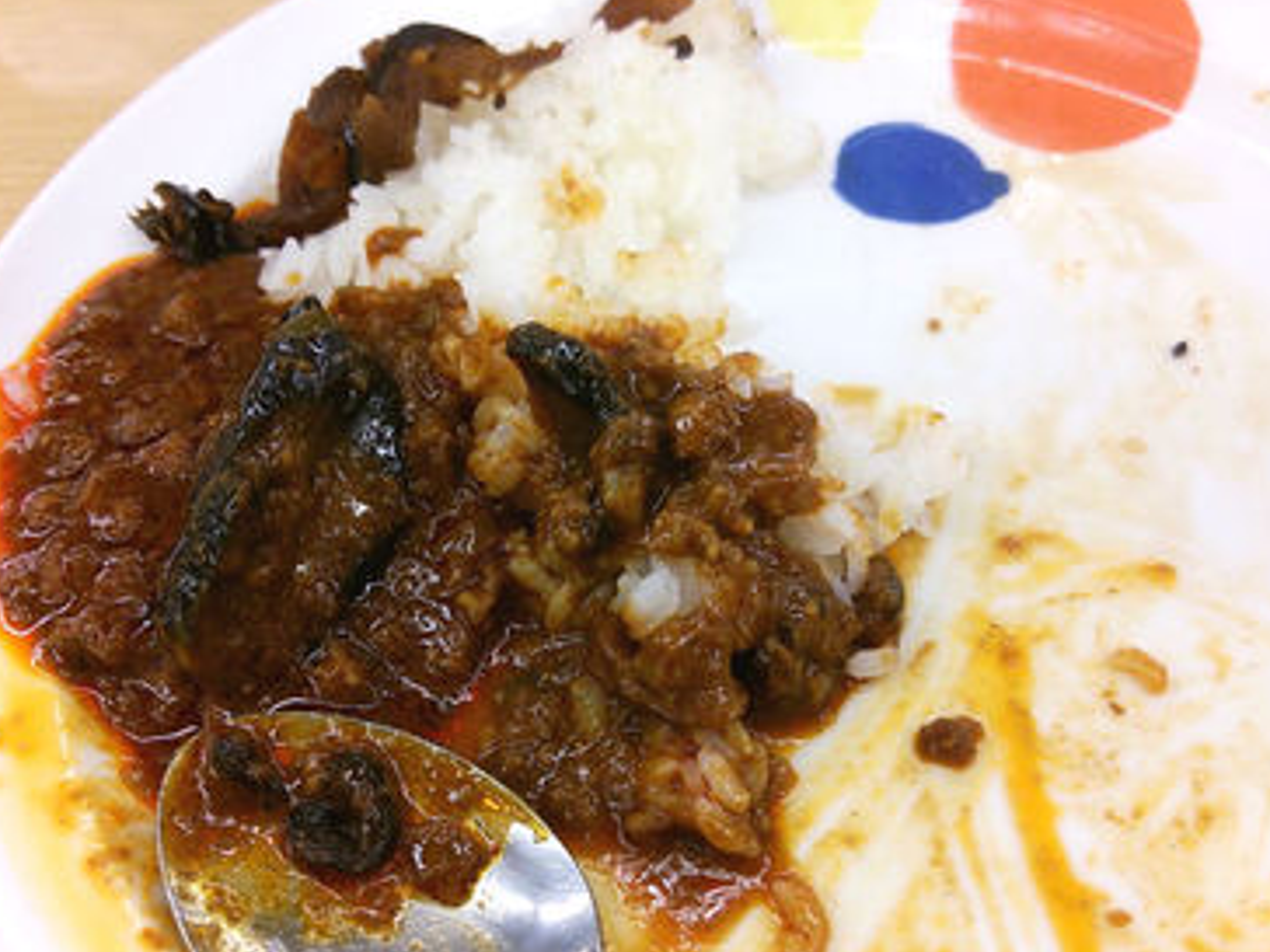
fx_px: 1211
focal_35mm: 33
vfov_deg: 42.9
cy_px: 502
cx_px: 590
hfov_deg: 55.3
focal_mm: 4.06
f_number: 1.94
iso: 40
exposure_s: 1/87
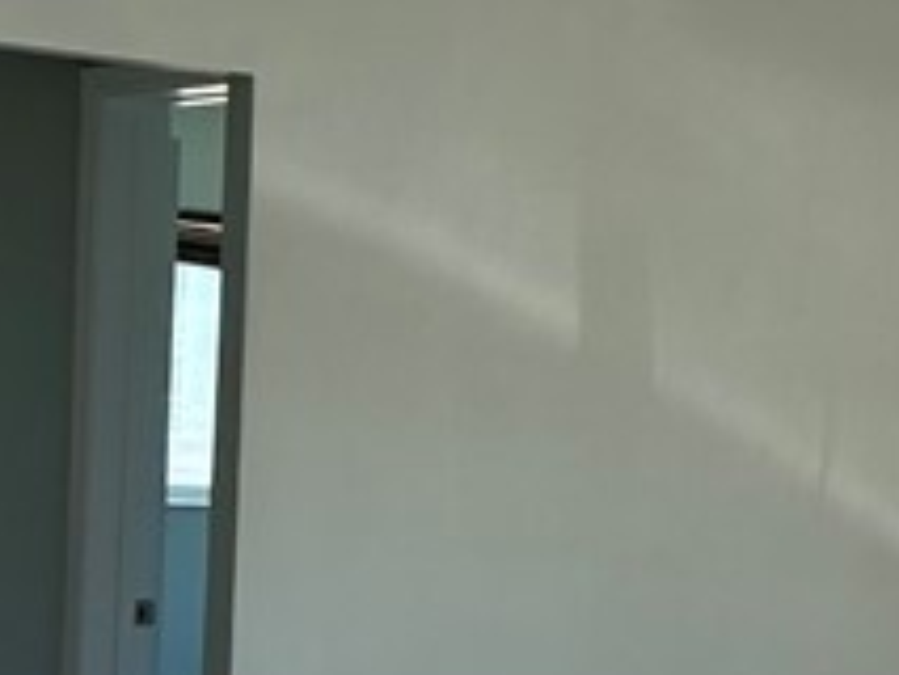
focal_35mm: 125
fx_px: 3248
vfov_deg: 11.8
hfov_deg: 13.9
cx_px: 1654
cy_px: 603
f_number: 1.6
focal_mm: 5.96
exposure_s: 1/120
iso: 64
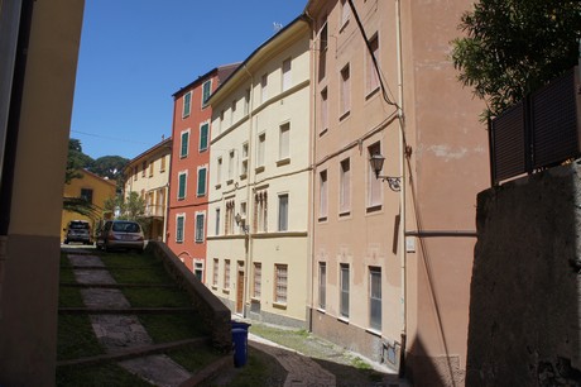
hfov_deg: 67.4
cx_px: 290
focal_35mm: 27
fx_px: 435
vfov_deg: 47.9
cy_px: 194
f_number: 7.1
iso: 200
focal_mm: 18
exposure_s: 1/640
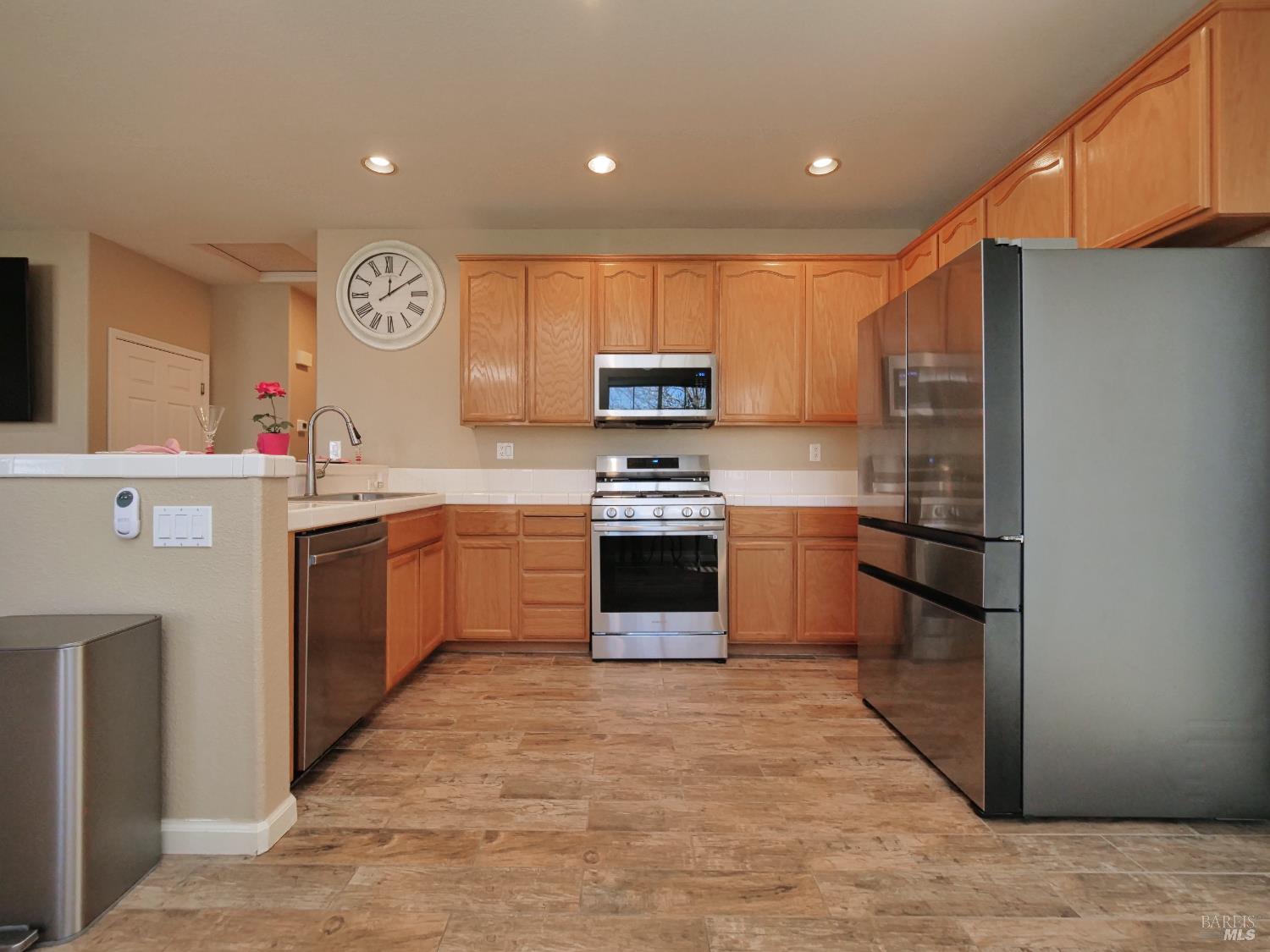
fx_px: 514
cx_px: 635
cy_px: 476
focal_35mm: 14
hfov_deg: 102.1
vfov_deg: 85.7
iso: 800
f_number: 4
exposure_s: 1/160
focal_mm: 7
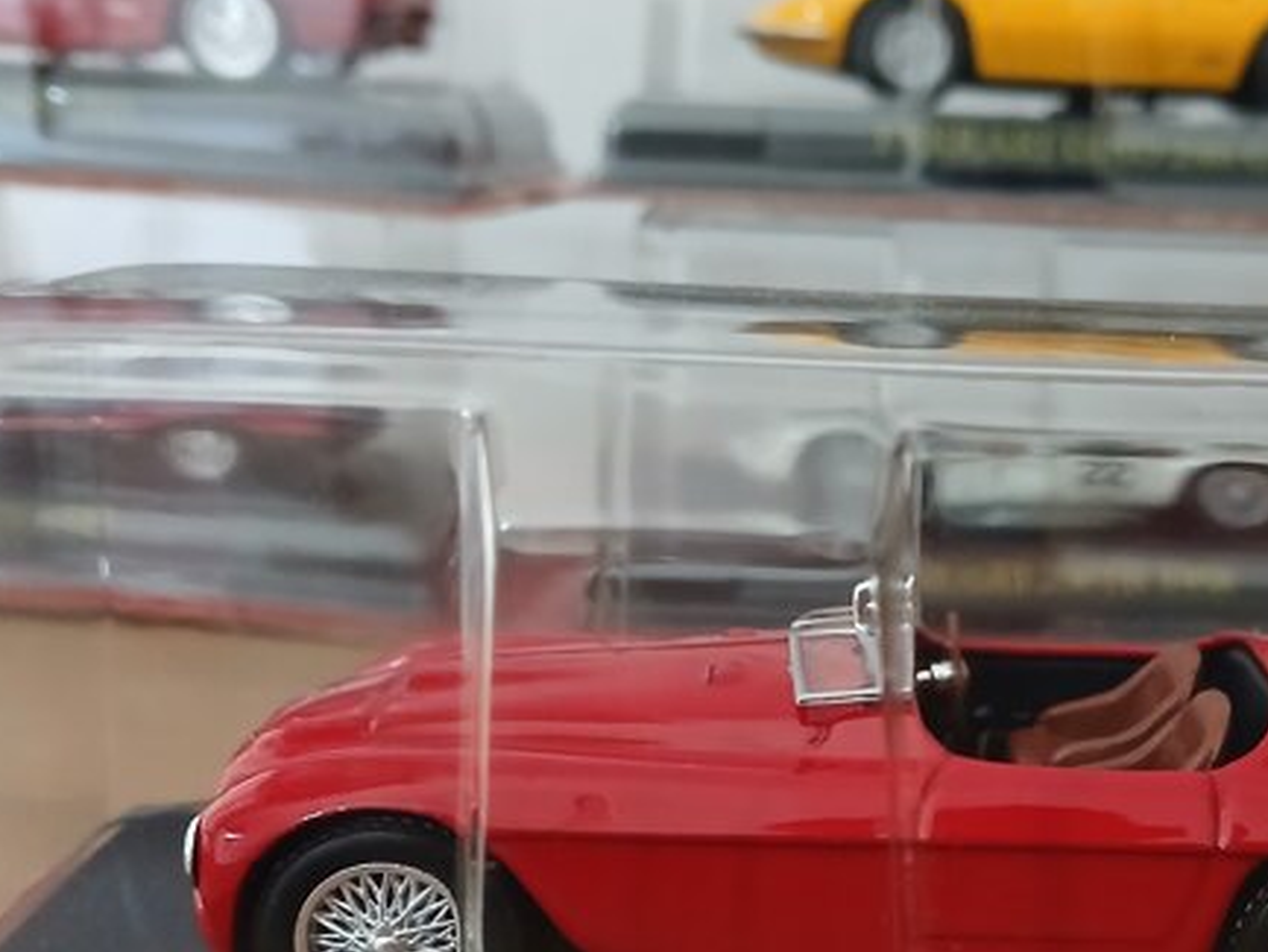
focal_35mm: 48
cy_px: 709
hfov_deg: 38.8
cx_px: 917
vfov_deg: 29.8
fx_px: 1759
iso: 500
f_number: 1.8
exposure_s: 1/20
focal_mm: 3.98
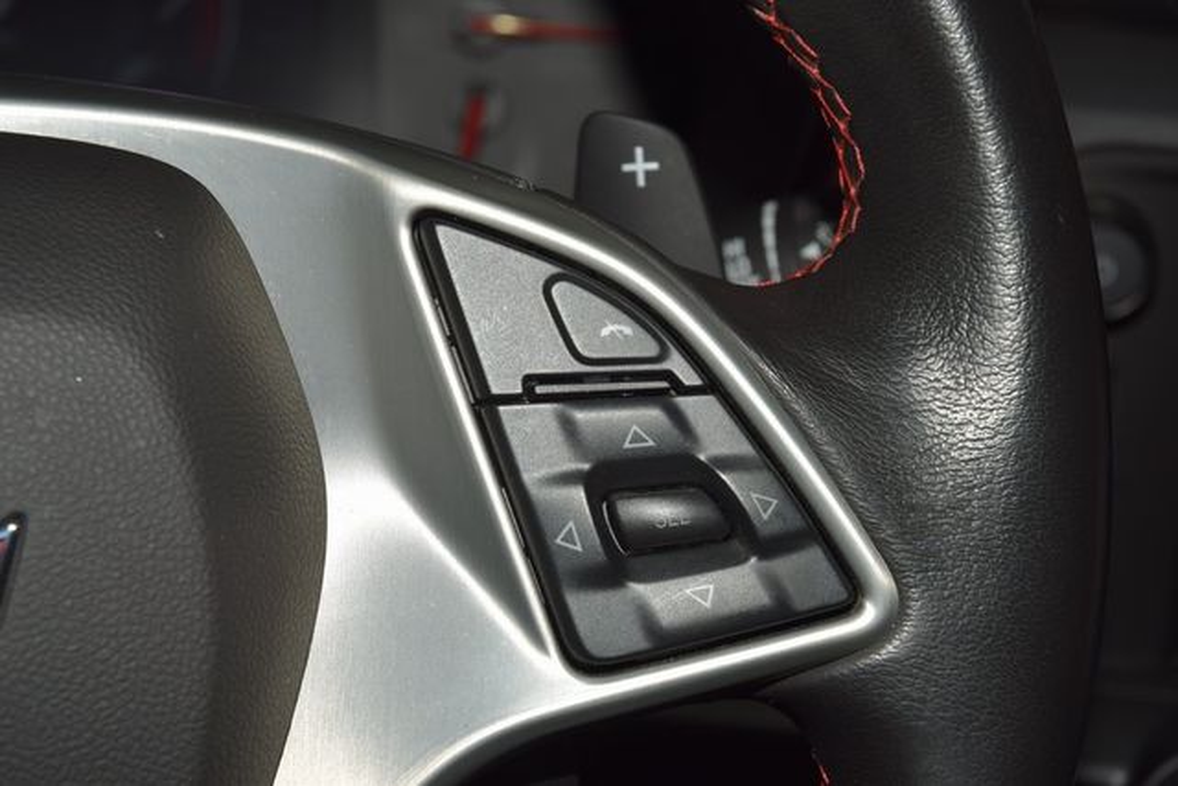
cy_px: 393
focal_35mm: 82
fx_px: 2700
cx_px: 589
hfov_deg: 24.6
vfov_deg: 16.6
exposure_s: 1/60
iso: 100
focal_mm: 55
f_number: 8
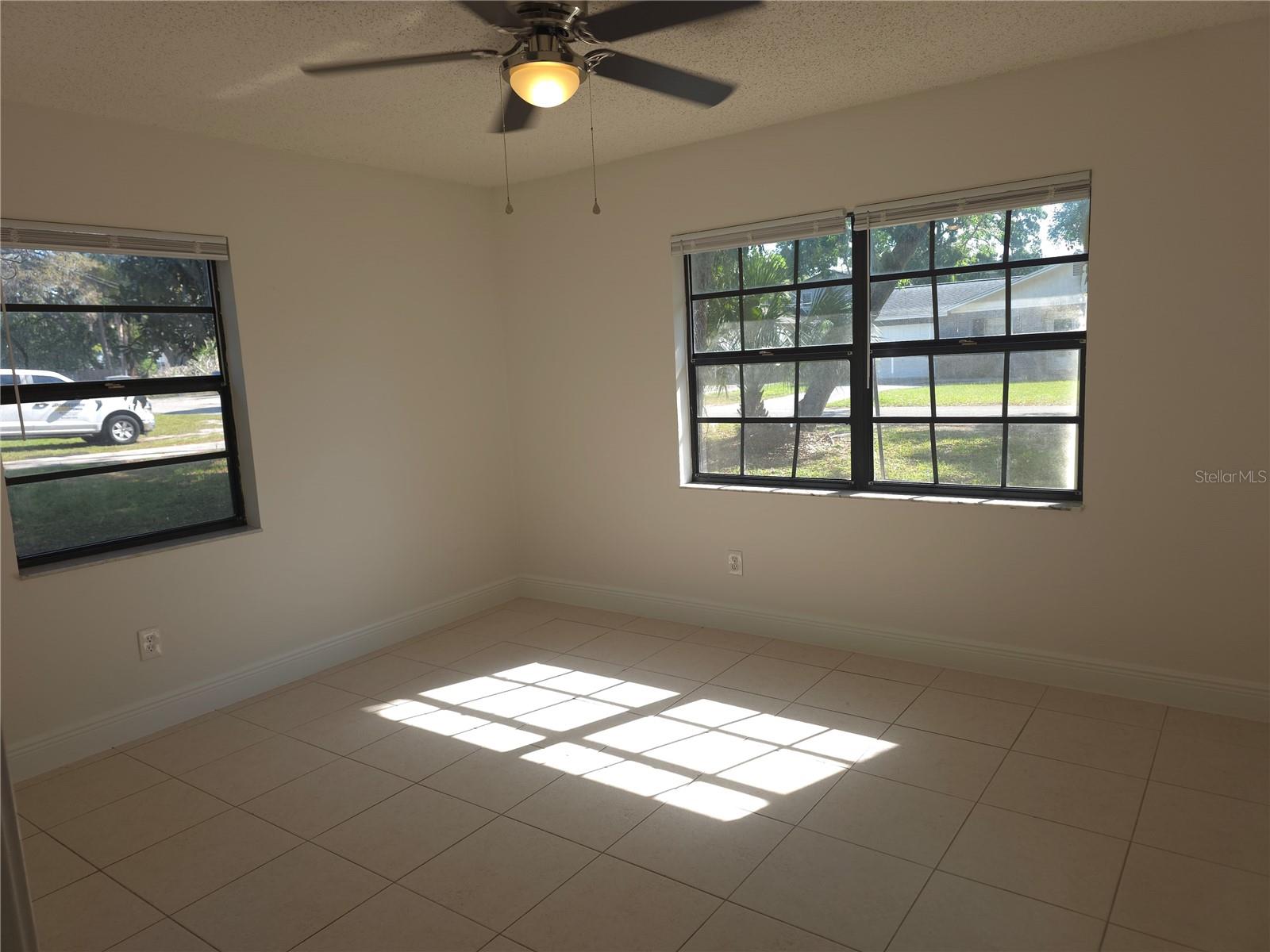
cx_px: 635
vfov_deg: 58.9
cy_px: 476
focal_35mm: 23
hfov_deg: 73.9
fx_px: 844
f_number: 1.7
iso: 16
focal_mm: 6.3
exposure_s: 1/120
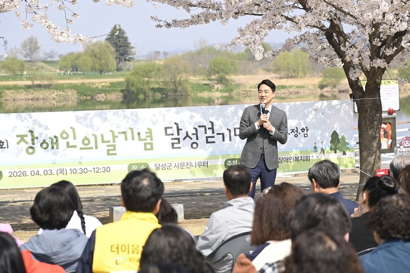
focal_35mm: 120
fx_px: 1367
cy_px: 136
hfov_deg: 17.1
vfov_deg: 11.4
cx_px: 205
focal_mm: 120
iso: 100
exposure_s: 1/250
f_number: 8
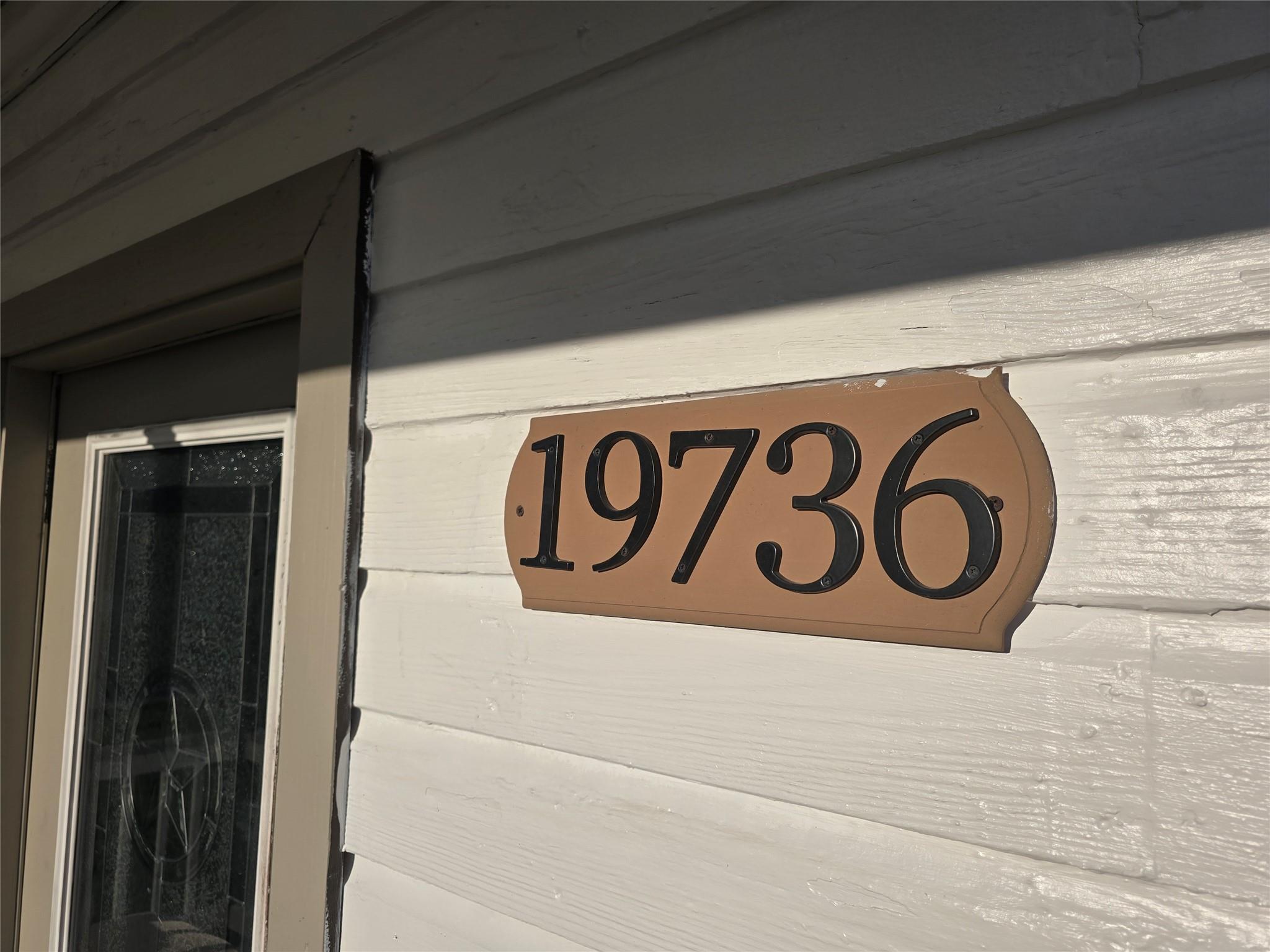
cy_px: 476
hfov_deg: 73.9
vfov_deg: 58.9
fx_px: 844
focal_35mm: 23
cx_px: 635
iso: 12
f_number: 1.7
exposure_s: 1/1559
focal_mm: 6.3
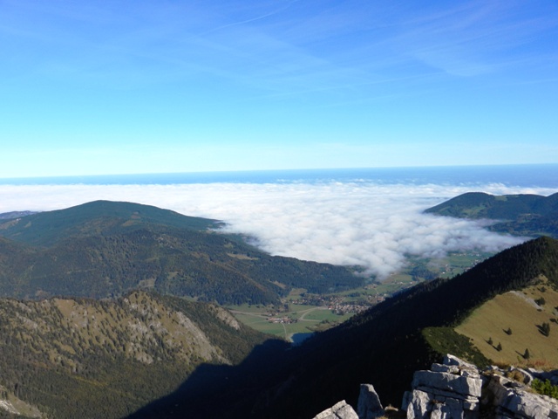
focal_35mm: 33
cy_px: 210
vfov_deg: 42.9
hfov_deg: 55.4
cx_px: 279
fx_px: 532
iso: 160
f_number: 3.8
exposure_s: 1/1600
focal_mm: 5.9
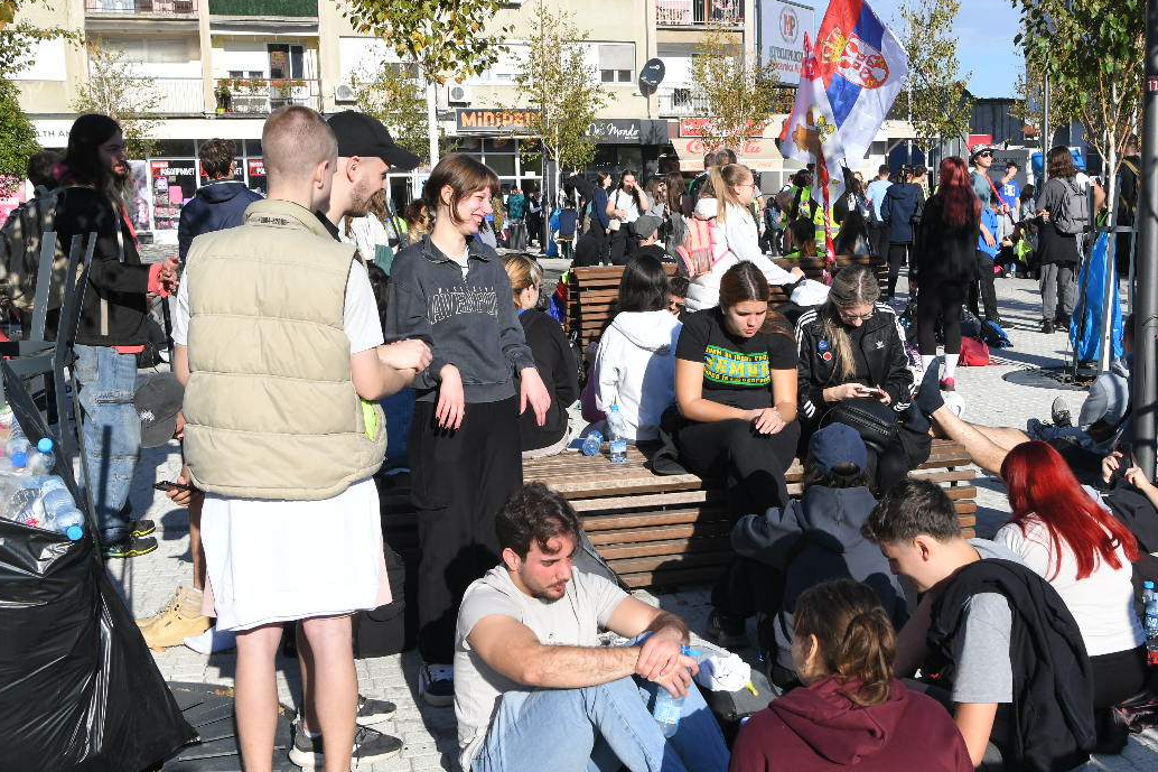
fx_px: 1511
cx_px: 749
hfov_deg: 41.5
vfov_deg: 28.6
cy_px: 427
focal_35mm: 47
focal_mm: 30
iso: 800
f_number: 11
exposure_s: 1/1000
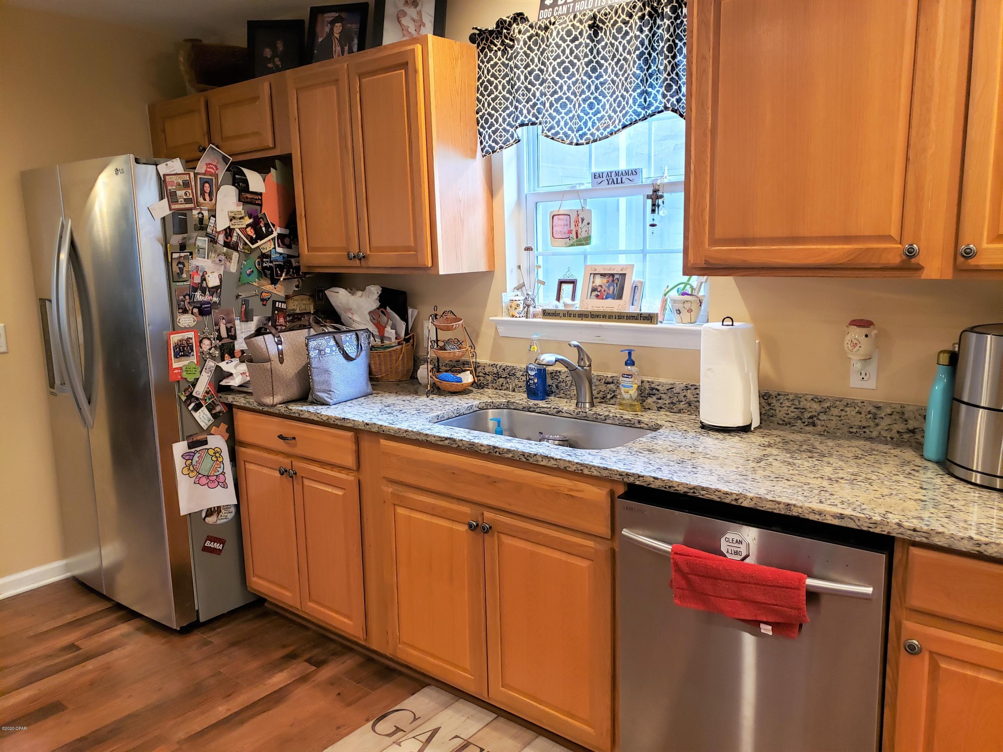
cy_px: 376
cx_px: 502
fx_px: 753
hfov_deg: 67.3
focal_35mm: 26
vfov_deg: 53.1
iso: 250
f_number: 1.5
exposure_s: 1/60
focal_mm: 4.3
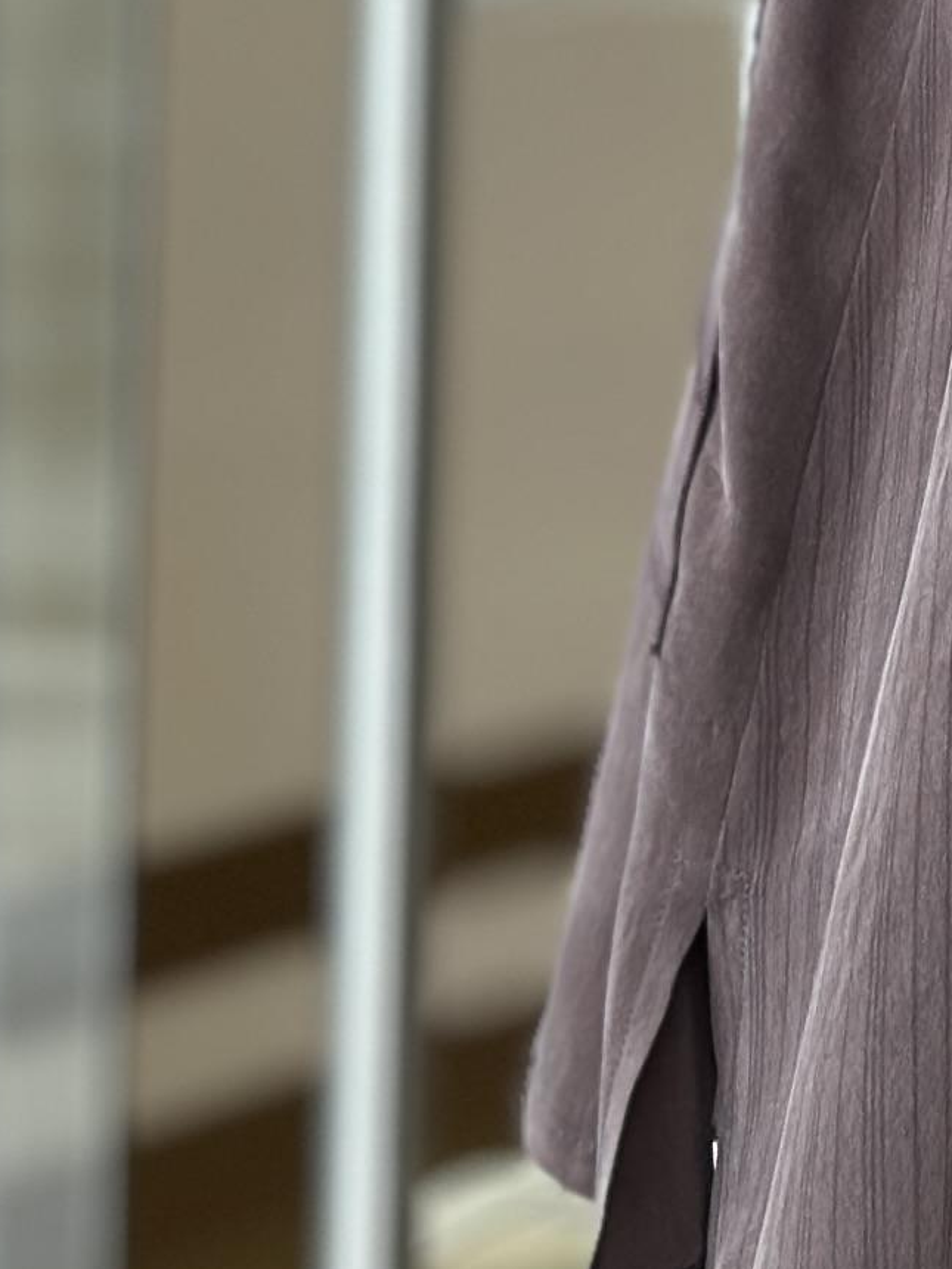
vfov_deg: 8.6
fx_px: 8251
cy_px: -575
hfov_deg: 6.5
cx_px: 1628
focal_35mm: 225
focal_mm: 6.86
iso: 80
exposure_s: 1/242
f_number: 1.78
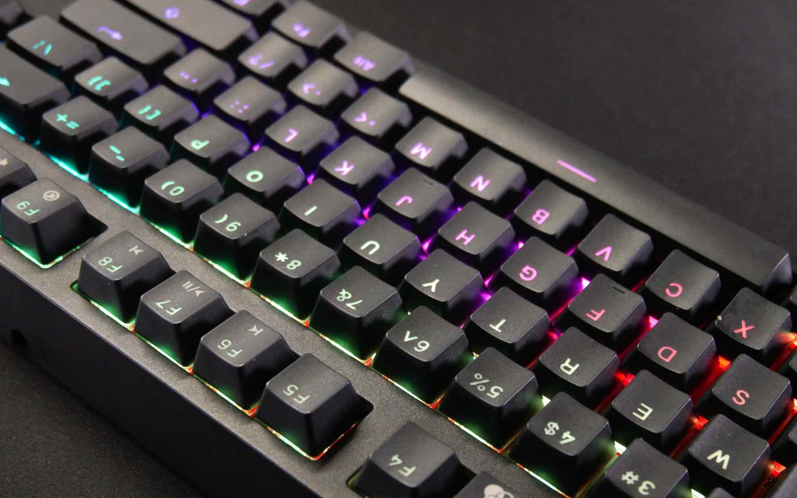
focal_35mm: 60
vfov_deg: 21.6
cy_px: 295
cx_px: 400
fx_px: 1303
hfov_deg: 34.0
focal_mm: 28
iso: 2000
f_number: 5.2
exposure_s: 1/60
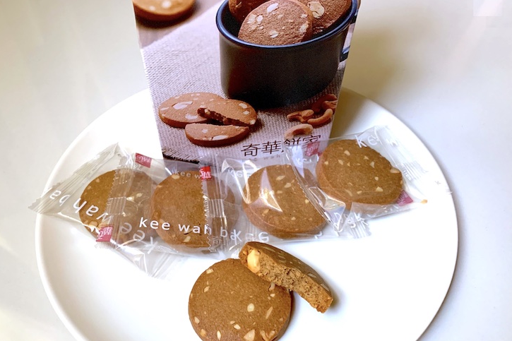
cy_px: 170
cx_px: 251
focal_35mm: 28
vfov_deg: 46.4
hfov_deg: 65.5
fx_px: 398
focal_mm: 4.25
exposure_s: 1/60
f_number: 1.8
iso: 200
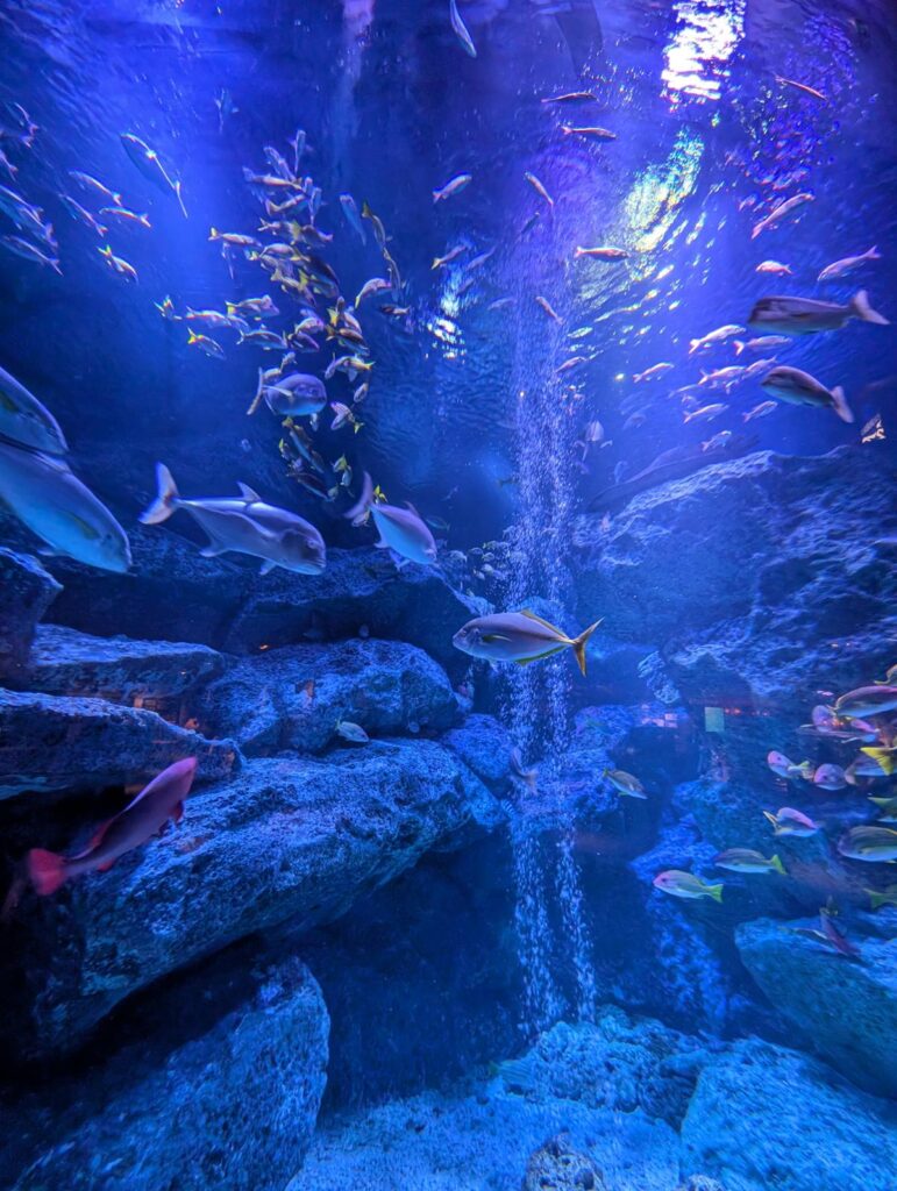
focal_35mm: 12
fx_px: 414
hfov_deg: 94.6
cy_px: 596
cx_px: 448
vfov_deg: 110.5
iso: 167
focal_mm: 2.02
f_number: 1.7
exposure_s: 1/23.8
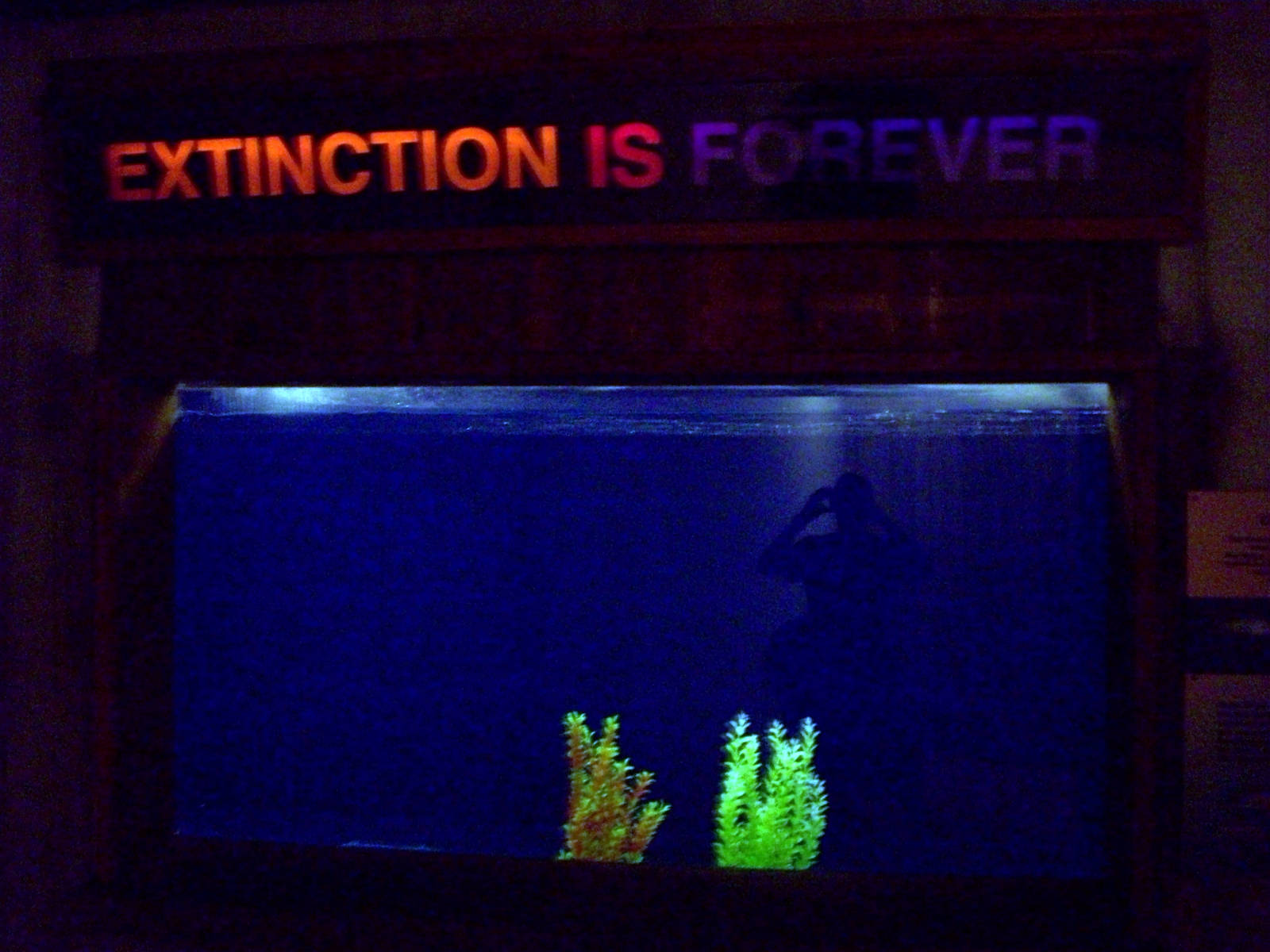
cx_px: 635
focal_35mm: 37
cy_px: 476
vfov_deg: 38.7
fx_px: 1357
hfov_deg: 50.1
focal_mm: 6.2
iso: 200
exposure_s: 1/8
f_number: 2.8
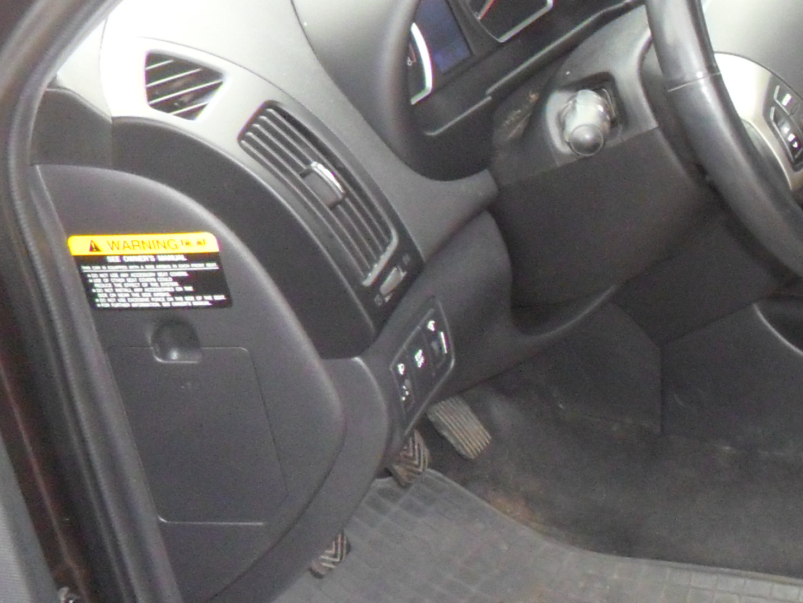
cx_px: 1003
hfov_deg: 22.2
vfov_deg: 18.4
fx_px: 1856
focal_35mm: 80
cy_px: 430
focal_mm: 4.9
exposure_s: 1/45
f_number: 3.5
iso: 200
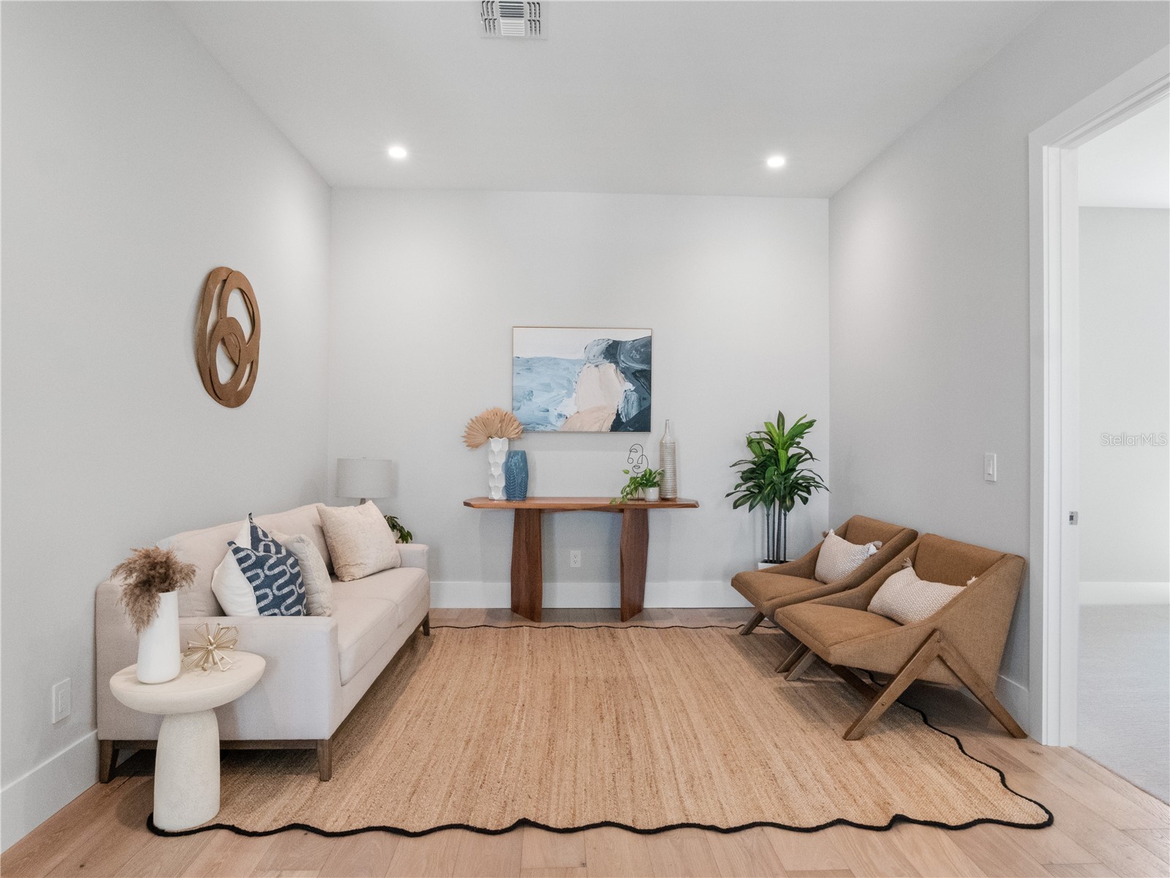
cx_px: 585
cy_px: 439
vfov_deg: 66.0
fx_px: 676
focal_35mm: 20
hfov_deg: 81.7
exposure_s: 1/25
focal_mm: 10
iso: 3200
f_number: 13
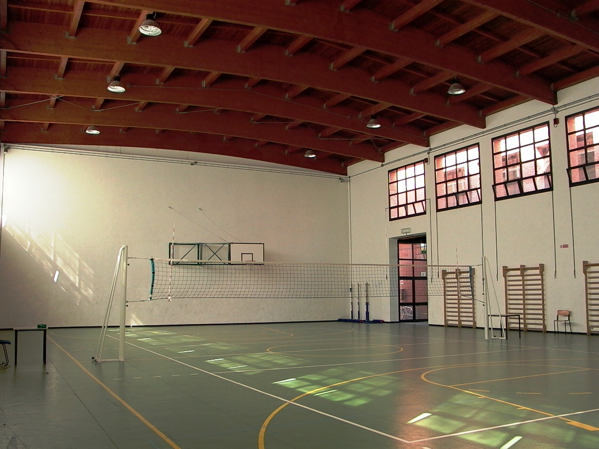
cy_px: 224
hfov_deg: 55.4
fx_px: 571
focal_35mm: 33
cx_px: 300
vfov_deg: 42.9
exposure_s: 1/115
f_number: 2.04
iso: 100
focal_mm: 7.13
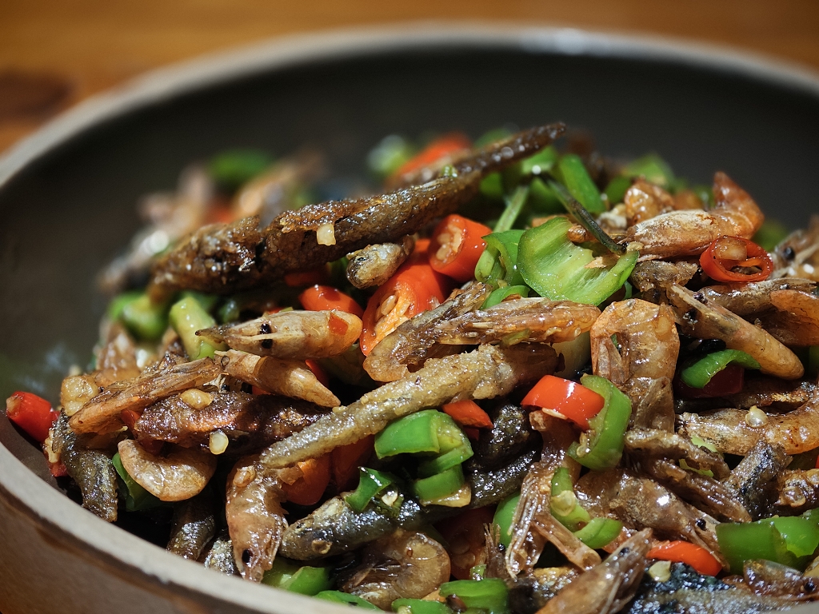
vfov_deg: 19.6
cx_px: 410
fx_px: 1774
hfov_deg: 26.0
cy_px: 307
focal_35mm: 75
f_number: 1.25
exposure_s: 1/100
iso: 320
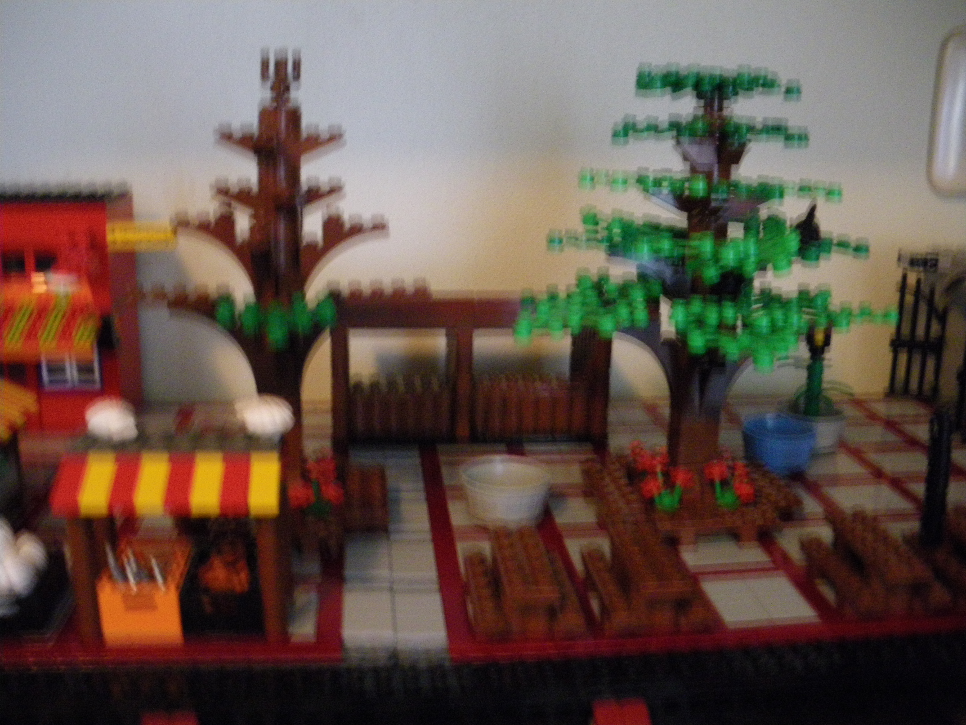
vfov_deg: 39.7
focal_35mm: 36
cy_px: 362
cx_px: 483
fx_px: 1005
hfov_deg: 51.4
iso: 800
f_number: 3.5
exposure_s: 1/4
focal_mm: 6.3
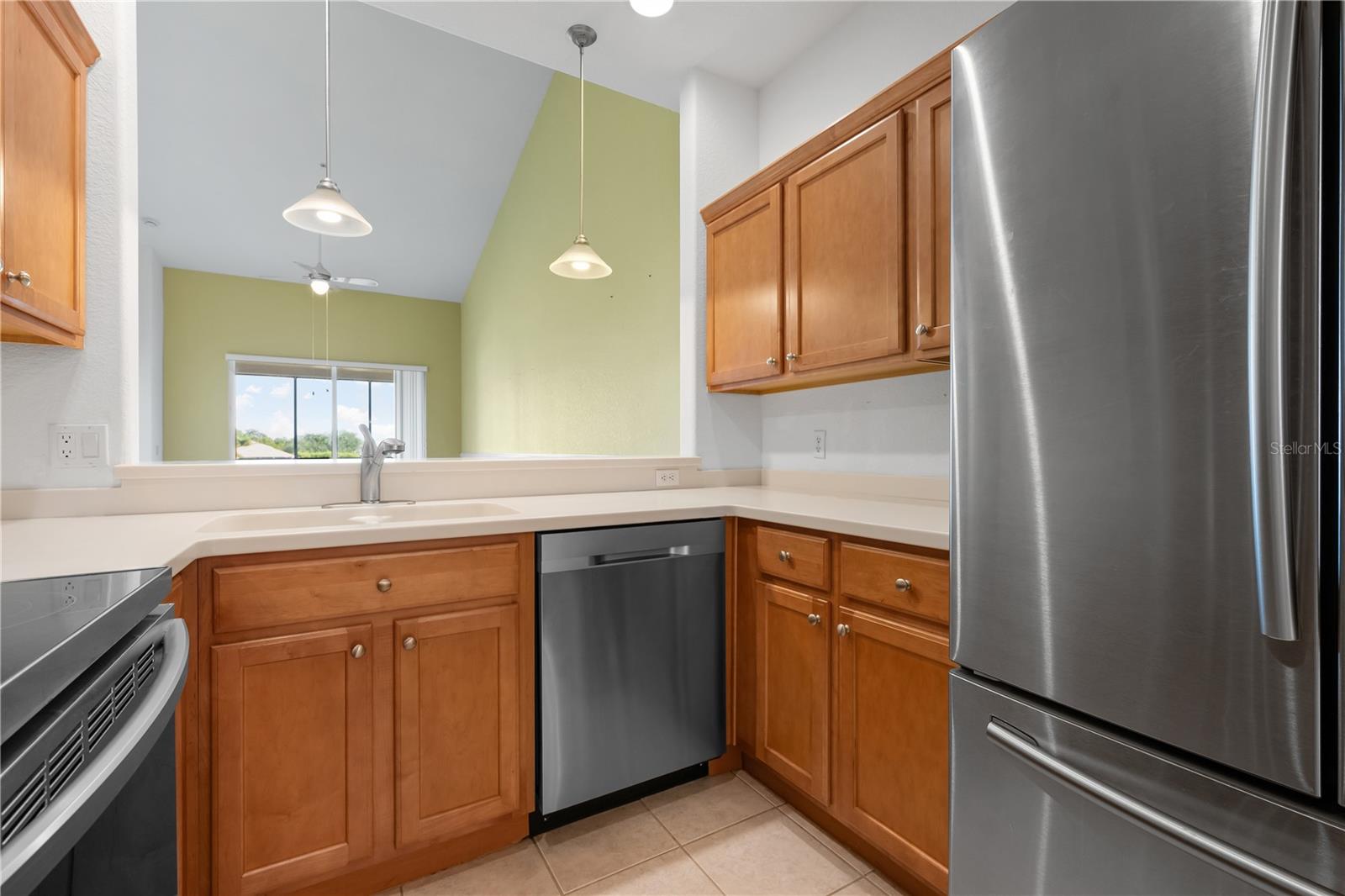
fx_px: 579
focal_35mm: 16
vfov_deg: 75.5
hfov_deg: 98.6
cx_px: 672
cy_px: 448
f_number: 8
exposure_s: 1/10
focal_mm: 15.5
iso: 400
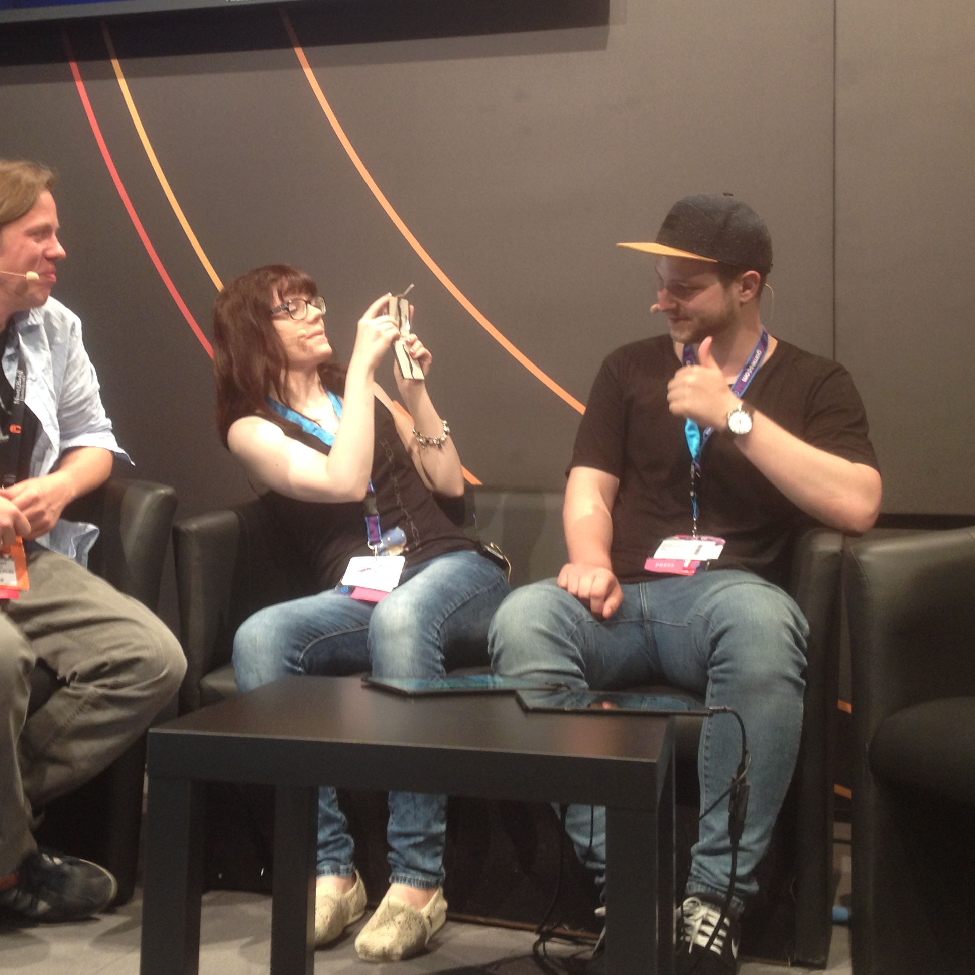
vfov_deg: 32.6
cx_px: 393
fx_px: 1657
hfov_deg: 32.7
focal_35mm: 52
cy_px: 371
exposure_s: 1/20
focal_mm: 4.28
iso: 80
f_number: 2.4
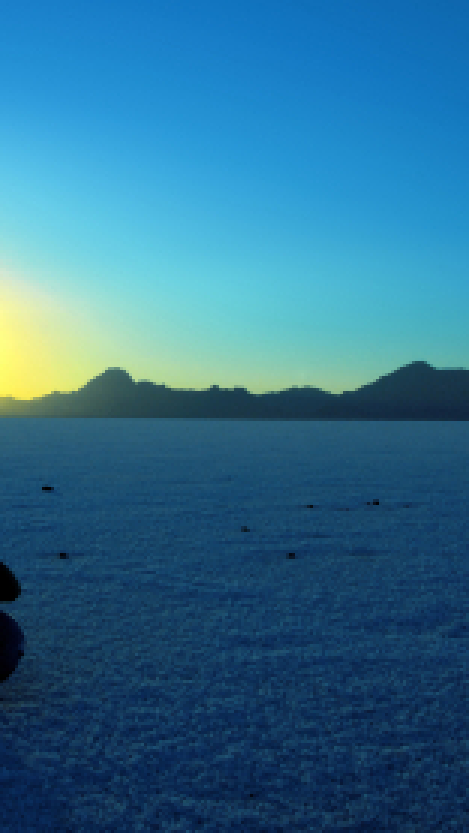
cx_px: 71
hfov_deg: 22.2
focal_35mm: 53
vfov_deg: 39.2
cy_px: 415
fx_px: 1171
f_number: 10
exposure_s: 1/400
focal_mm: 22
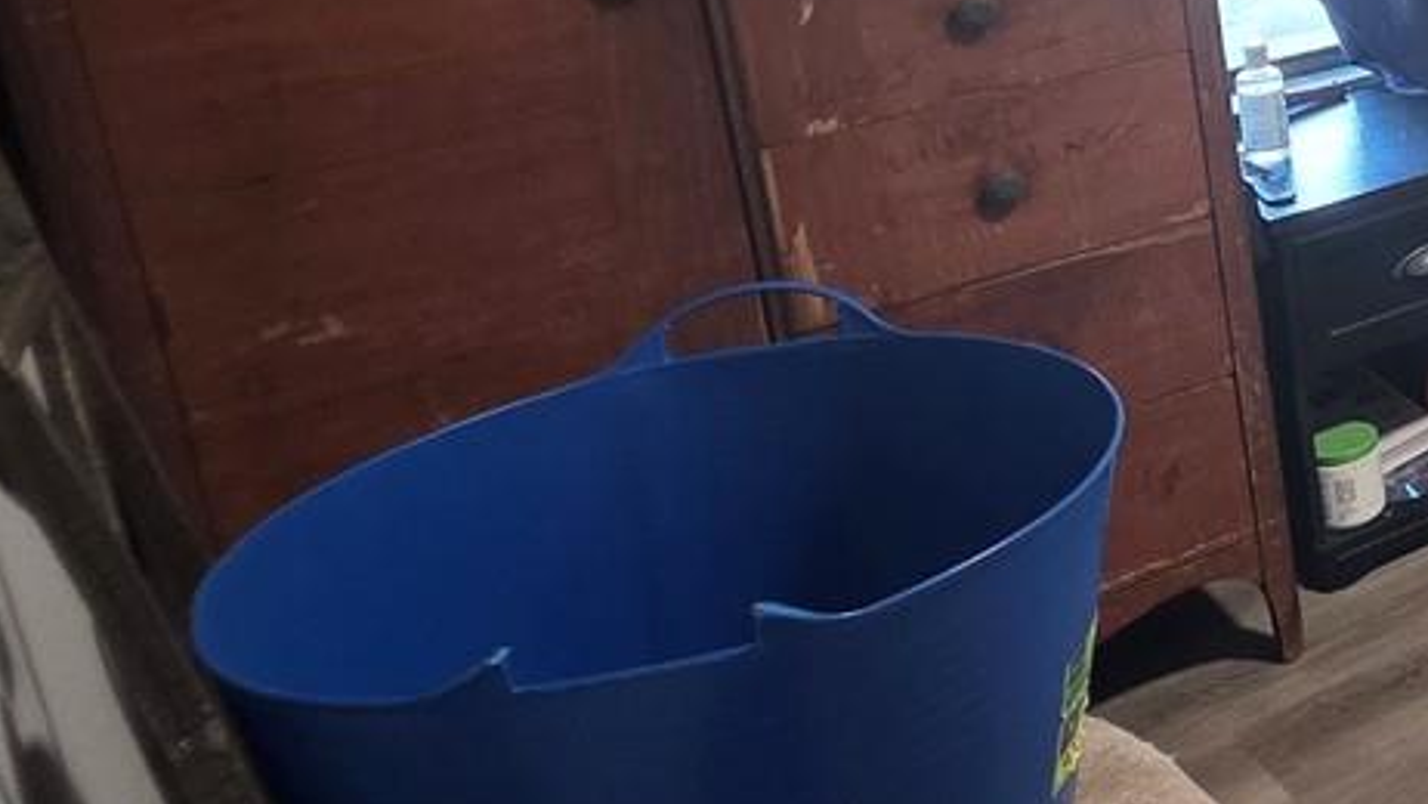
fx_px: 1856
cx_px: 2148
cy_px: -74
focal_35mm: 49
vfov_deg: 23.0
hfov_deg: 28.0
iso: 250
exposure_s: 1/60
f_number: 1.9
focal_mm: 2.2
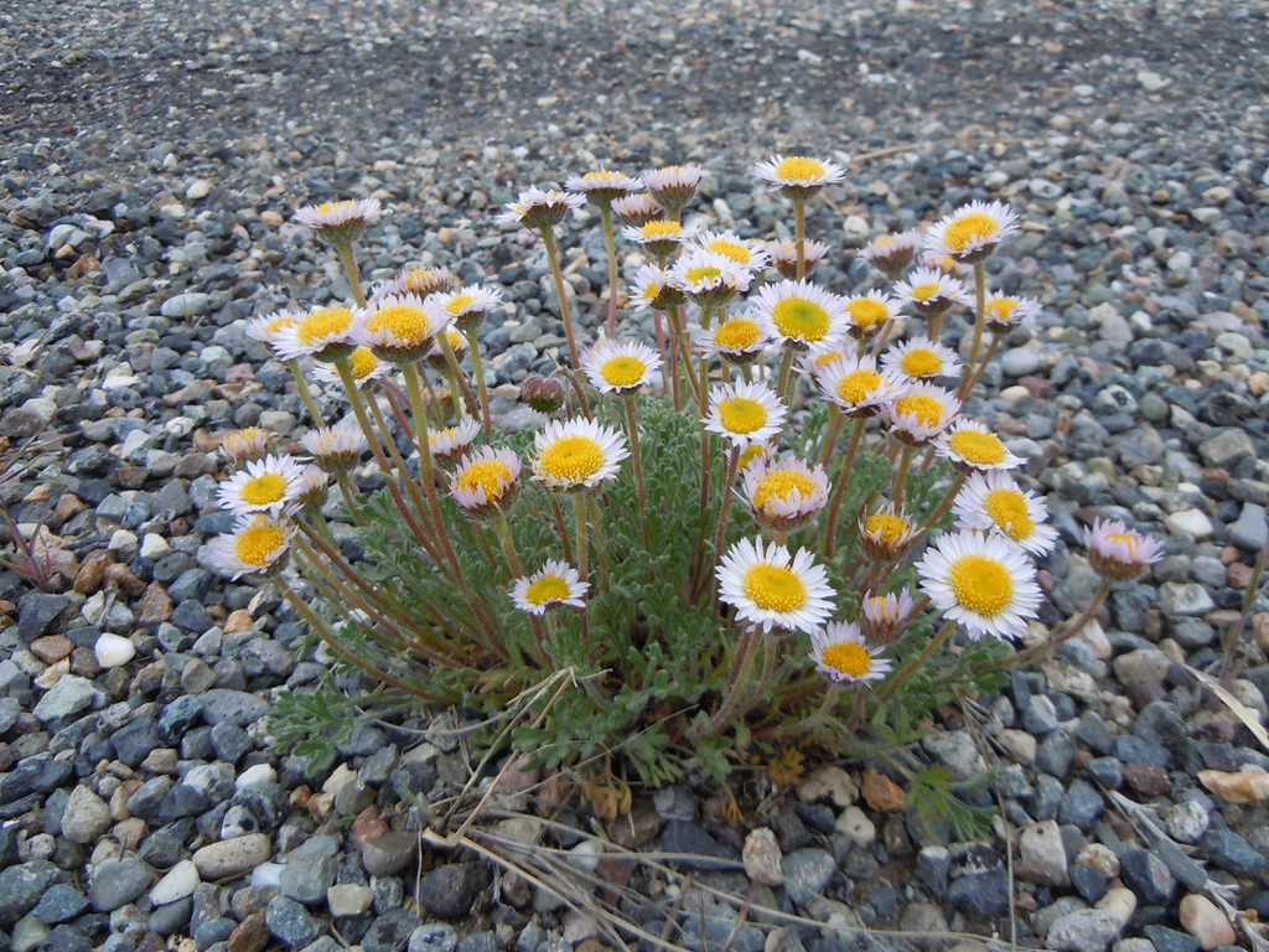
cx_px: 634
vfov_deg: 46.8
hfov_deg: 60.0
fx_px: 1100
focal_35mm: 30
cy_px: 476
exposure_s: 1/250
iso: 100
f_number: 3.5
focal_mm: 5.4
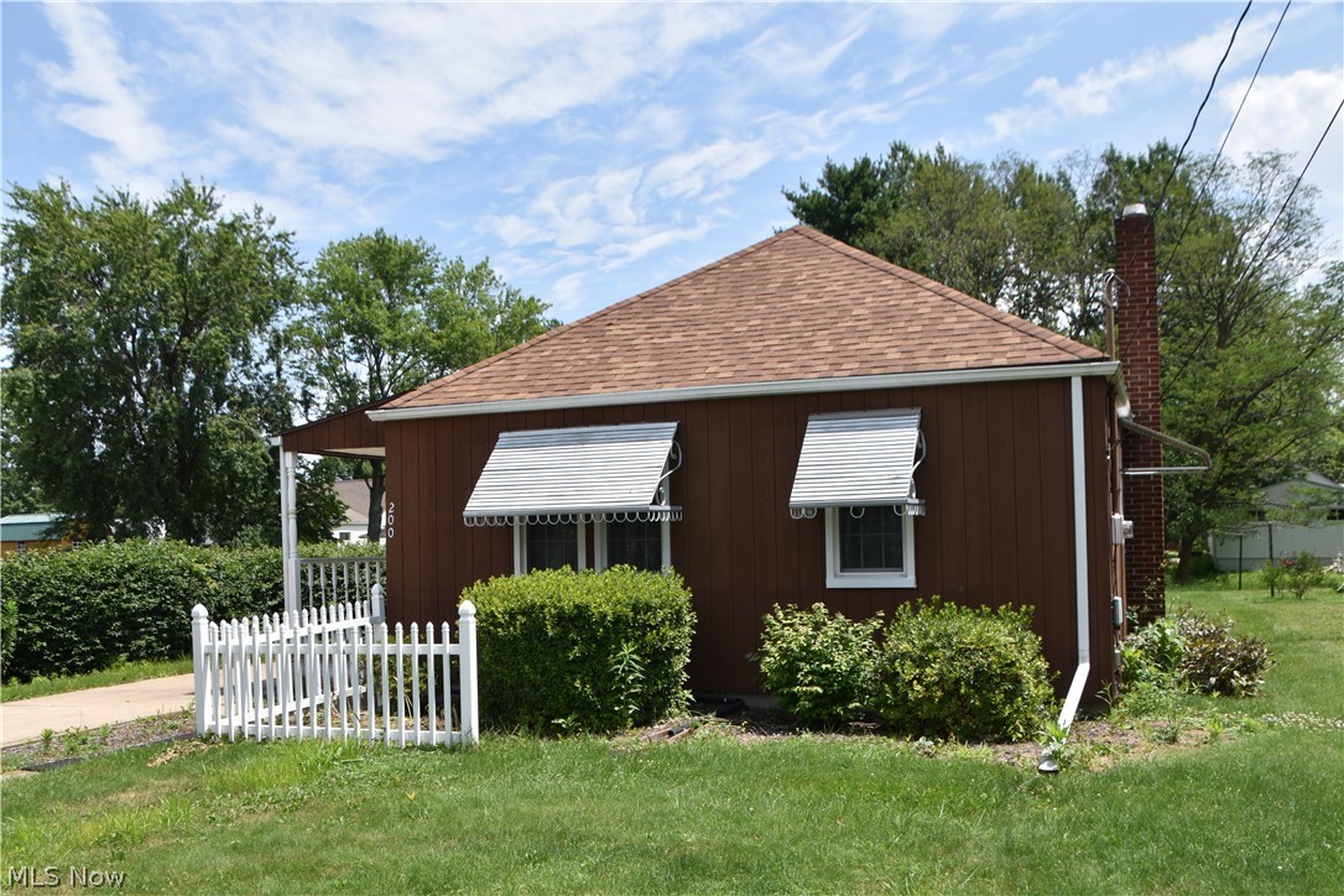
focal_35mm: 32
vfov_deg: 41.7
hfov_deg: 59.5
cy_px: 448
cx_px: 672
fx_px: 1176
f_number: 9
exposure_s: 1/200
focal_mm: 21
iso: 100
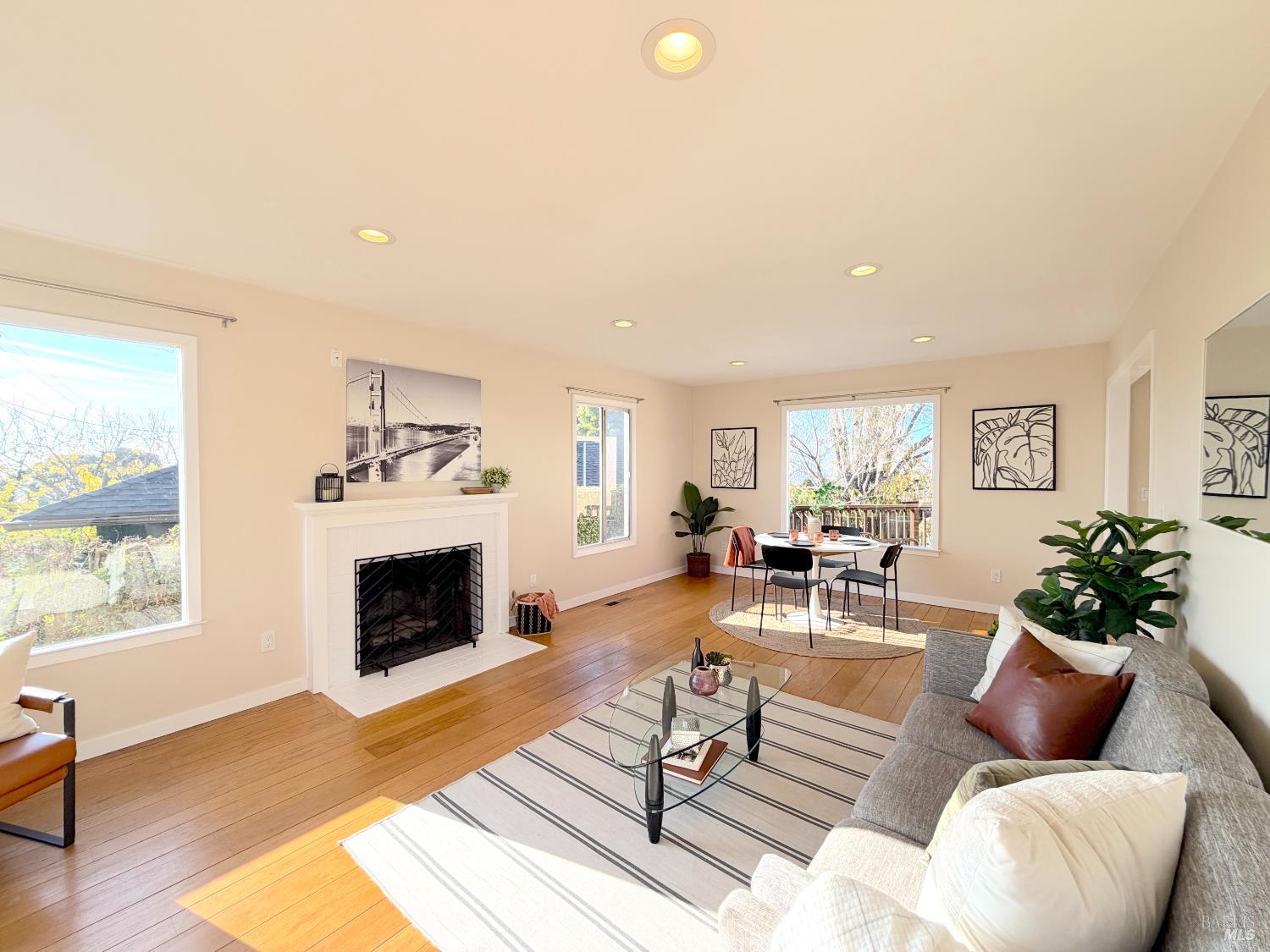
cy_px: 476
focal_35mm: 14
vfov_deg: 85.7
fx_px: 514
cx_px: 635
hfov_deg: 102.1
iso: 64
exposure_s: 1/455
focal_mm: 2.22
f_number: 2.2
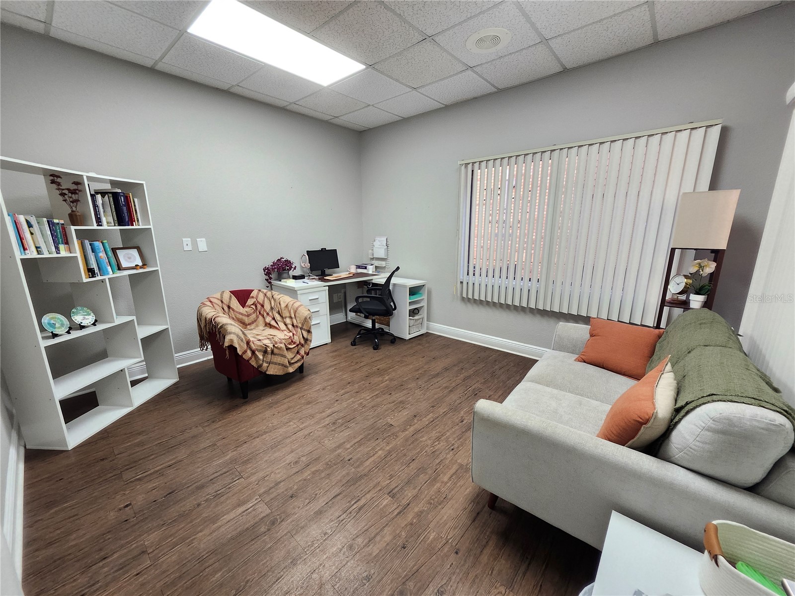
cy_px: 298
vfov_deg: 89.9
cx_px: 398
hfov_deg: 106.2
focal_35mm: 13
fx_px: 299
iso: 160
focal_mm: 1.74
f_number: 2.2
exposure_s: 1/60
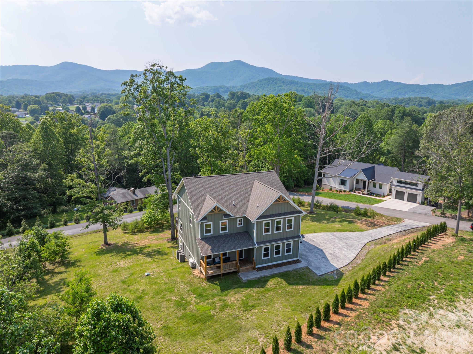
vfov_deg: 56.8
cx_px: 236
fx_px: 328
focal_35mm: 24
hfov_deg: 71.6
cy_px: 177
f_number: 2.8
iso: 220
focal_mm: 12.29
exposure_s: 1/3200
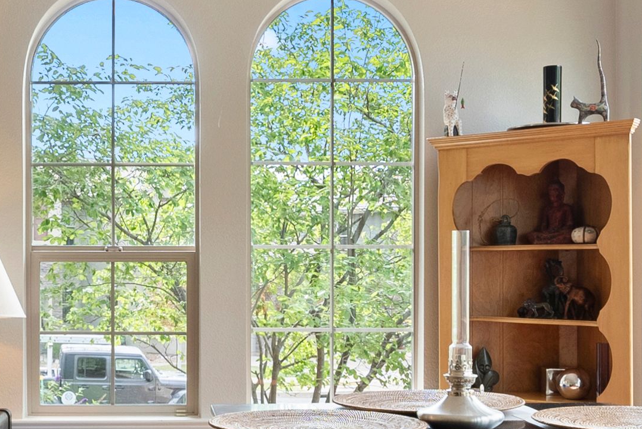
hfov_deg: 31.4
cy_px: 297
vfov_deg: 21.5
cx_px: 179
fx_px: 1124
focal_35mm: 63
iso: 500
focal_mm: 16
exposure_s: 1/20
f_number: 9
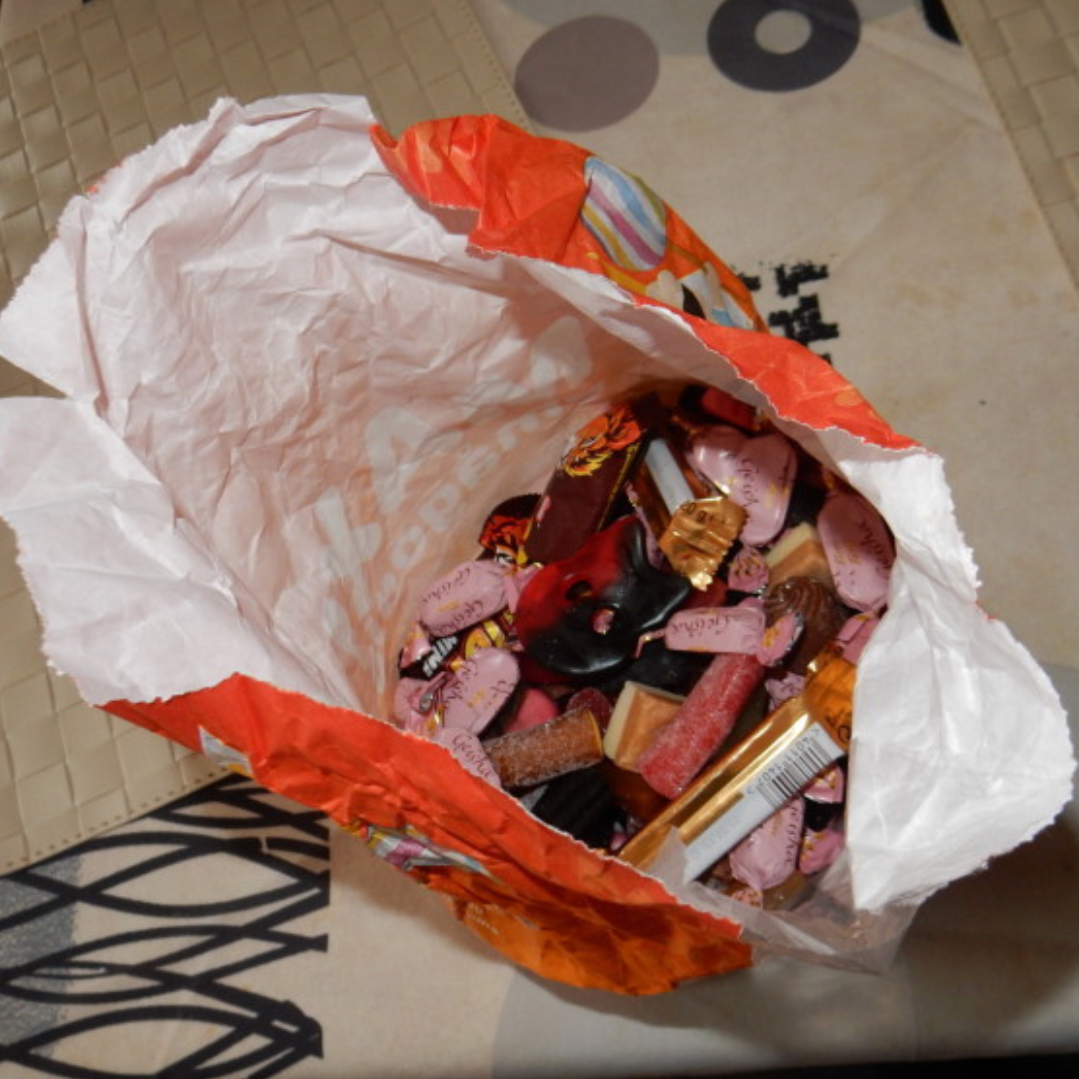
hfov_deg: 54.0
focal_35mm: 30
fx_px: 1058
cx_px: 591
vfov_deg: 54.0
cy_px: 532
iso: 200
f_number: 3.7
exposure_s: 1/30
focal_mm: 4.5
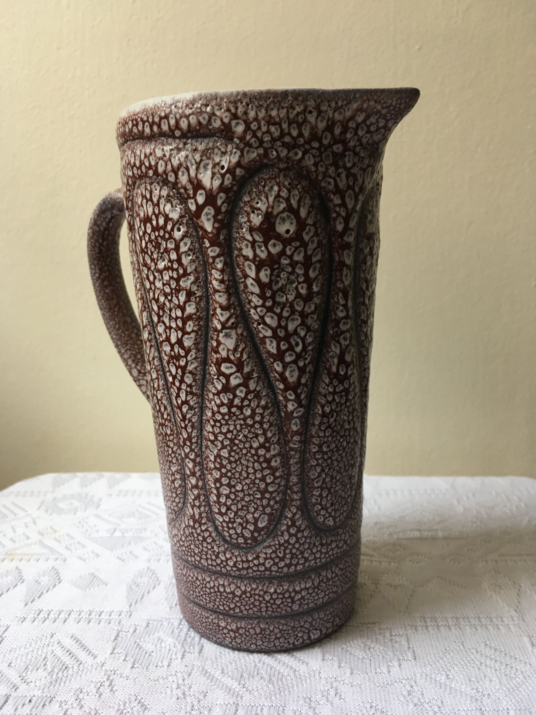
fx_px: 599
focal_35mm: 29
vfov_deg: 61.7
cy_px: 358
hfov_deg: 48.2
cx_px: 268
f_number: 2.2
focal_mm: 4.15
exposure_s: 1/33
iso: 125
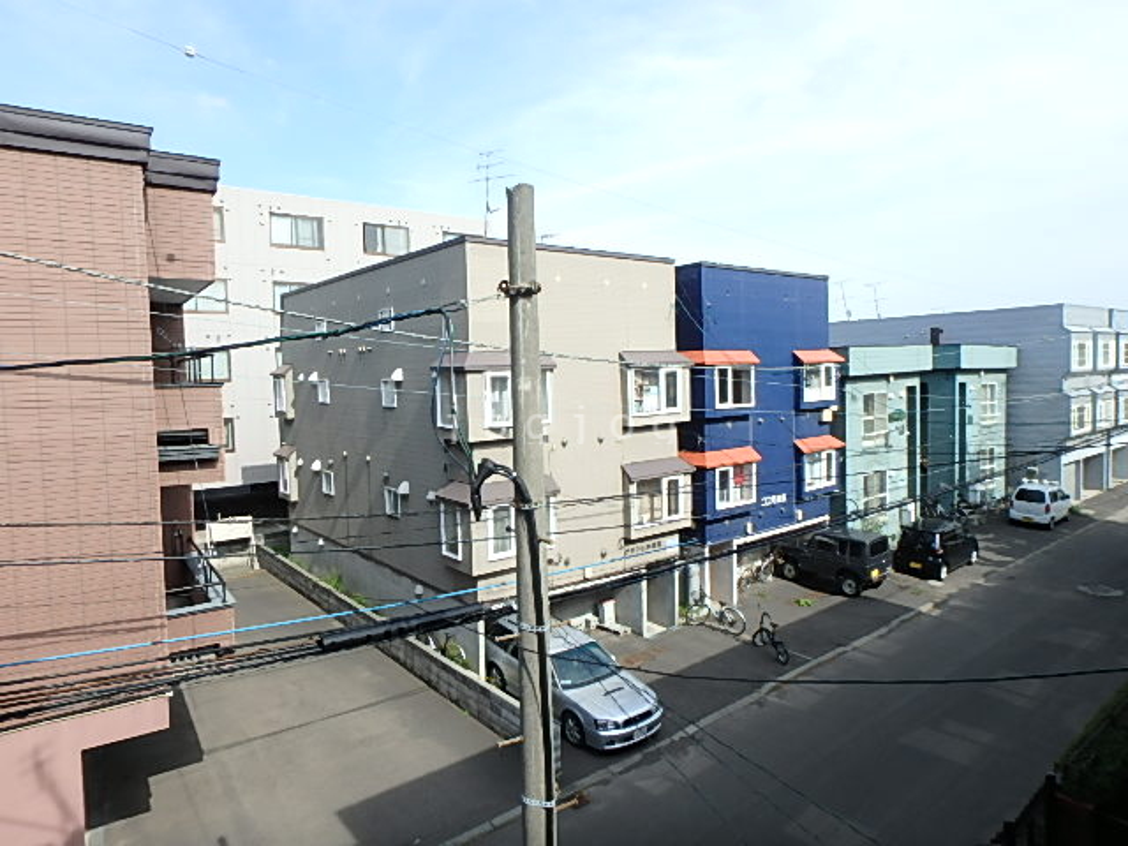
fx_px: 684
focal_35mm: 21
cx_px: 564
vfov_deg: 63.4
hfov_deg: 79.0
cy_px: 423
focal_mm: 3.7
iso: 125
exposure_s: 1/640
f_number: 3.5
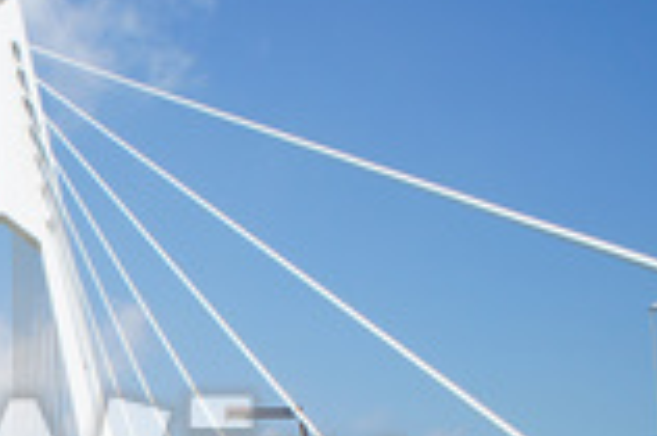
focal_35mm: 79
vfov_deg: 16.4
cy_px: 544
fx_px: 1447
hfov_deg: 22.7
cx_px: -208
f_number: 13
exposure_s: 1/250
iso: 200
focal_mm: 19
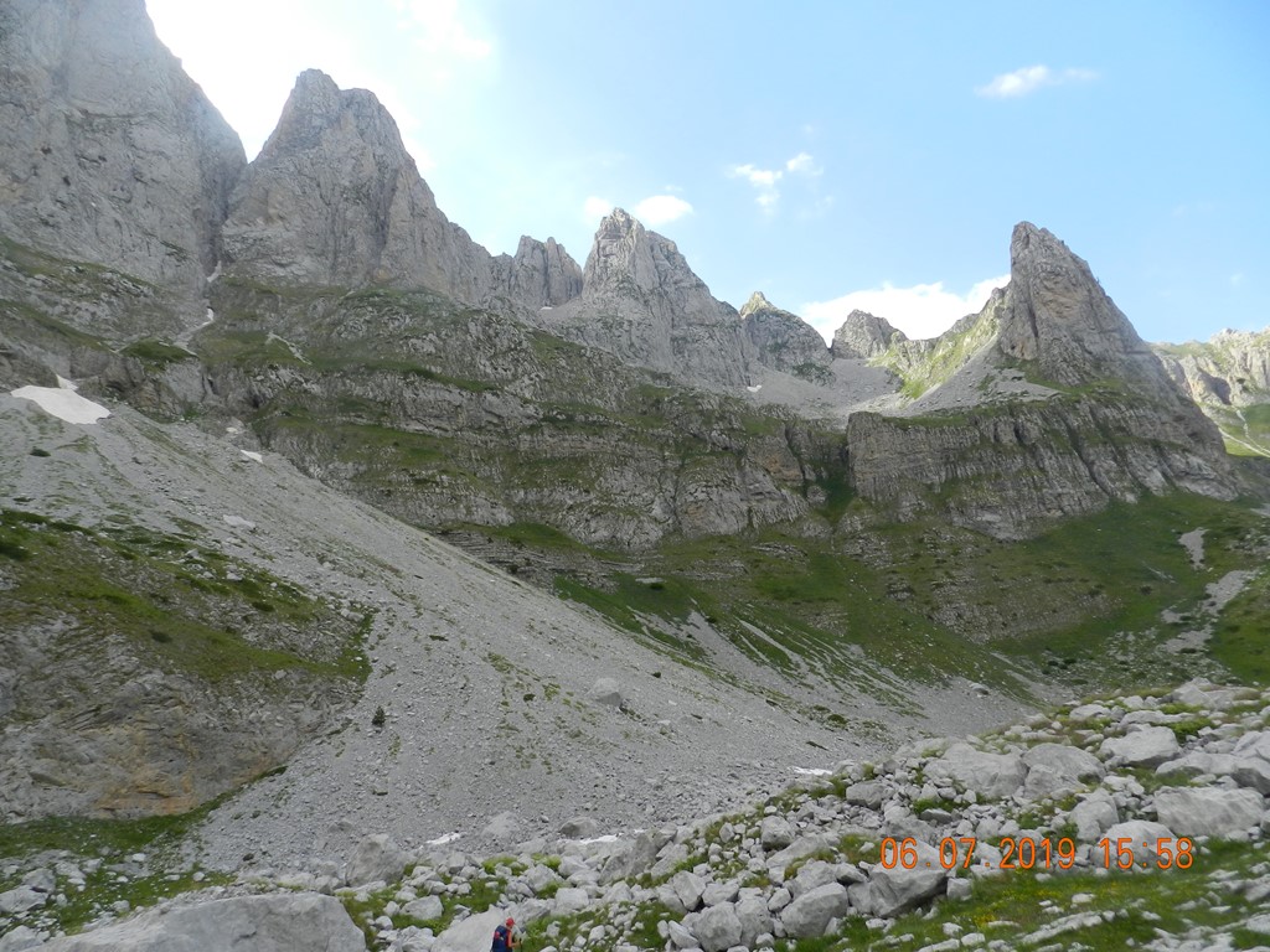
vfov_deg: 58.9
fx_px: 844
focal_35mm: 23
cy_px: 476
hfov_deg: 73.9
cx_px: 635
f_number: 3.4
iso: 160
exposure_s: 1/640
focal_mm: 4
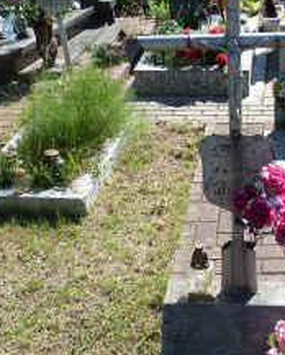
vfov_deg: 33.5
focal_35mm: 54
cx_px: 223
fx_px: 569
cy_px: 293
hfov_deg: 27.6
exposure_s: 1/250
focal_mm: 4.1
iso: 80
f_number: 4
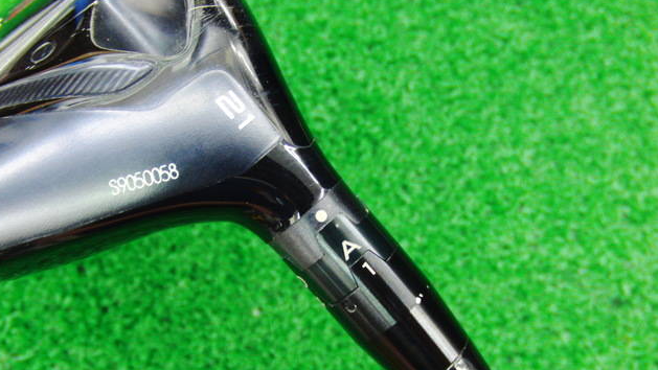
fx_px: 715
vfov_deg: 28.9
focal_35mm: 41
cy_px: 237
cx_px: 326
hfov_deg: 49.4
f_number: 3.6
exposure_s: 1/15
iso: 400
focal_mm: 6.42
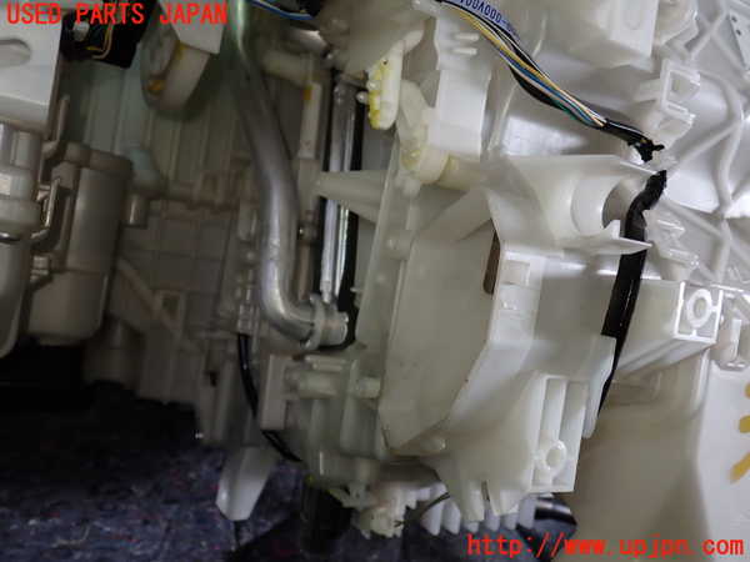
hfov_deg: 60.0
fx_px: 650
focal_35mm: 30
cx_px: 375
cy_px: 281
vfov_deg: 46.8
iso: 200
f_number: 2.3
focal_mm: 5.4
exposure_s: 1/60
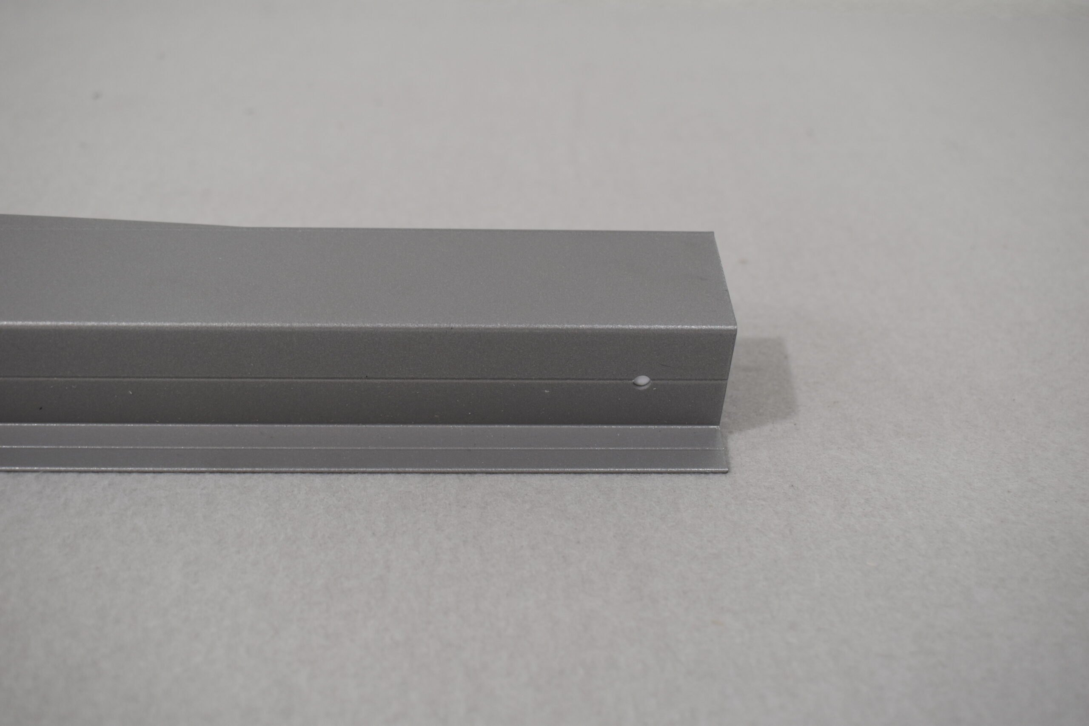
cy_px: 363
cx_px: 544
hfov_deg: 47.9
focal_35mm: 40
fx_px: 1225
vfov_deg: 33.0
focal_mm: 27
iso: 360
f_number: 5.6
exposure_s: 1/125
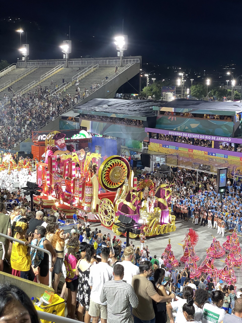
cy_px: 162
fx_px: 485
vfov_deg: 36.8
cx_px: 121
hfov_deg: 28.0
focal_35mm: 52
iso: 200
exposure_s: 1/60
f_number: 2
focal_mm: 6
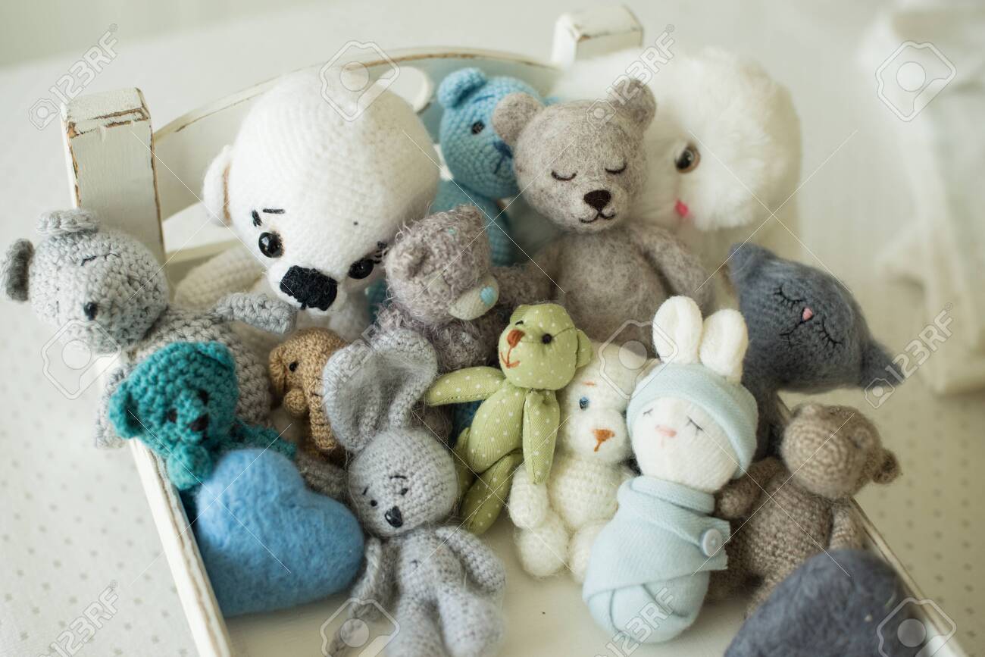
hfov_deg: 39.6
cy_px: 328
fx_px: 1368
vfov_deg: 27.0
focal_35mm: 50
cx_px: 492
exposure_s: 1/400
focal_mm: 50
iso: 320
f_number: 2.8
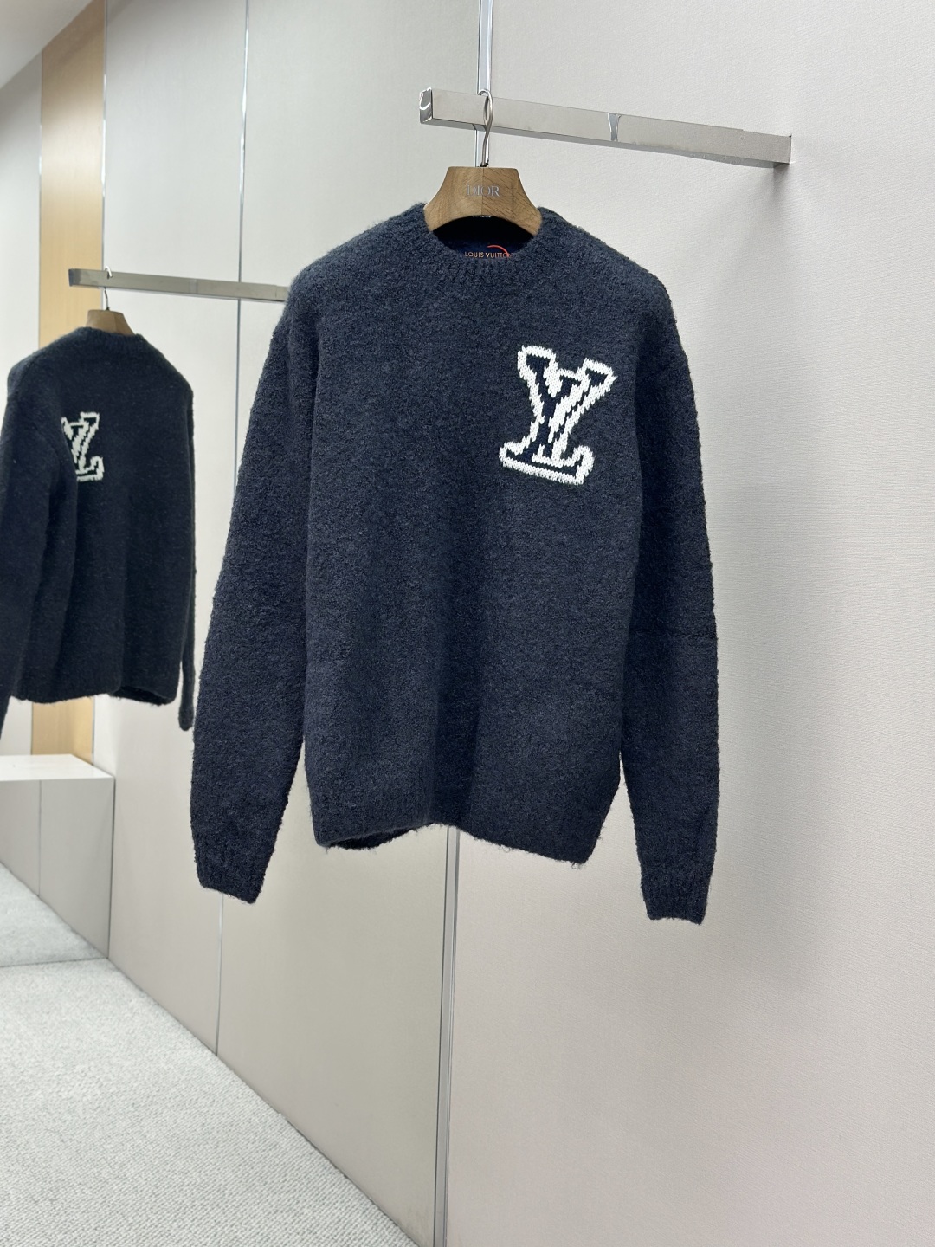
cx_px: 468
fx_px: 1729
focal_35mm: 48
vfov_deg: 39.7
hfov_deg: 30.3
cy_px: 624
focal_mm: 6.86
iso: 80
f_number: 1.78
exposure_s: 1/206
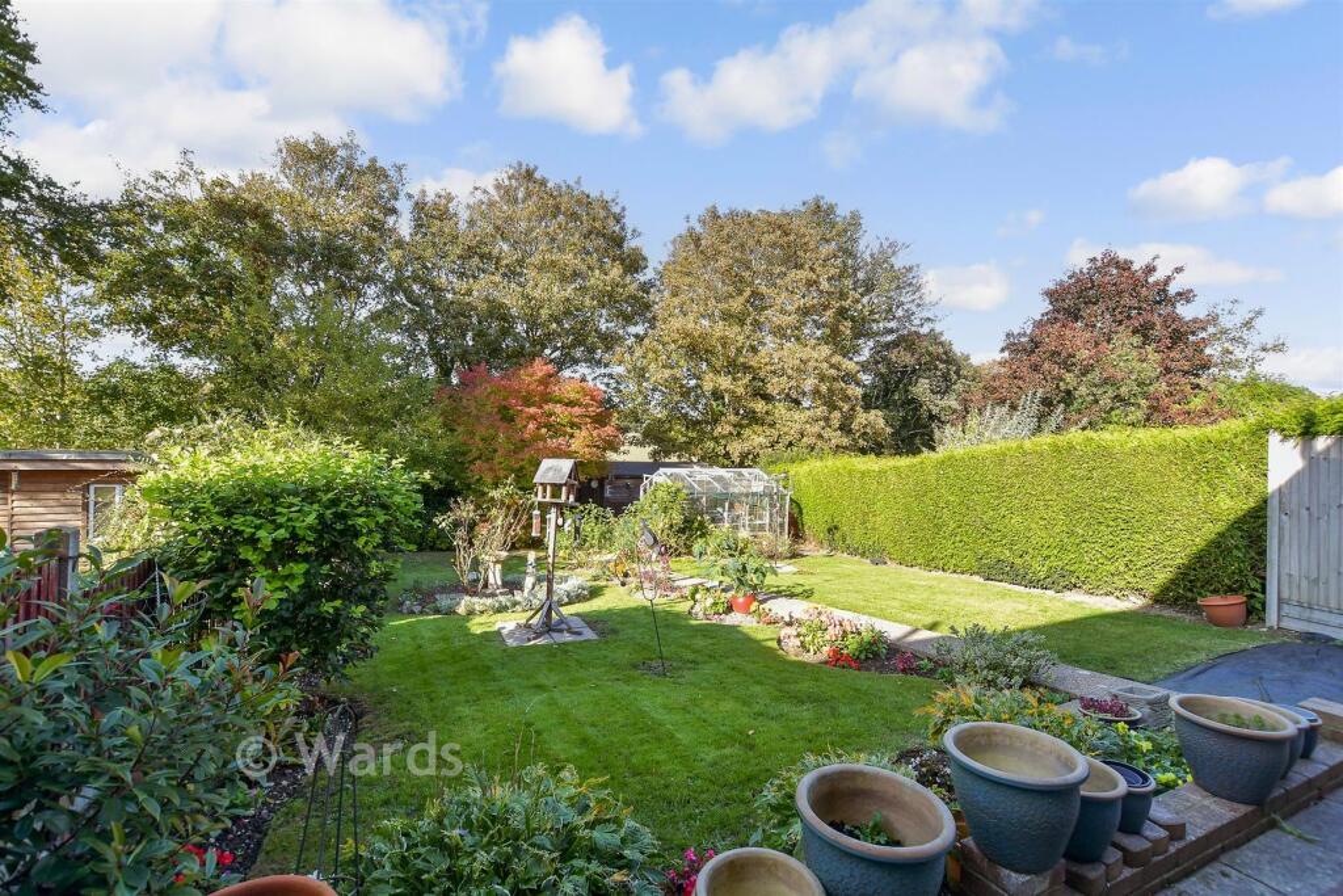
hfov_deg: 100.4
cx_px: 672
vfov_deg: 77.3
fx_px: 560
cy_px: 448
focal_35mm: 15
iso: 200
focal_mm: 10
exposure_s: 1/100
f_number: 8
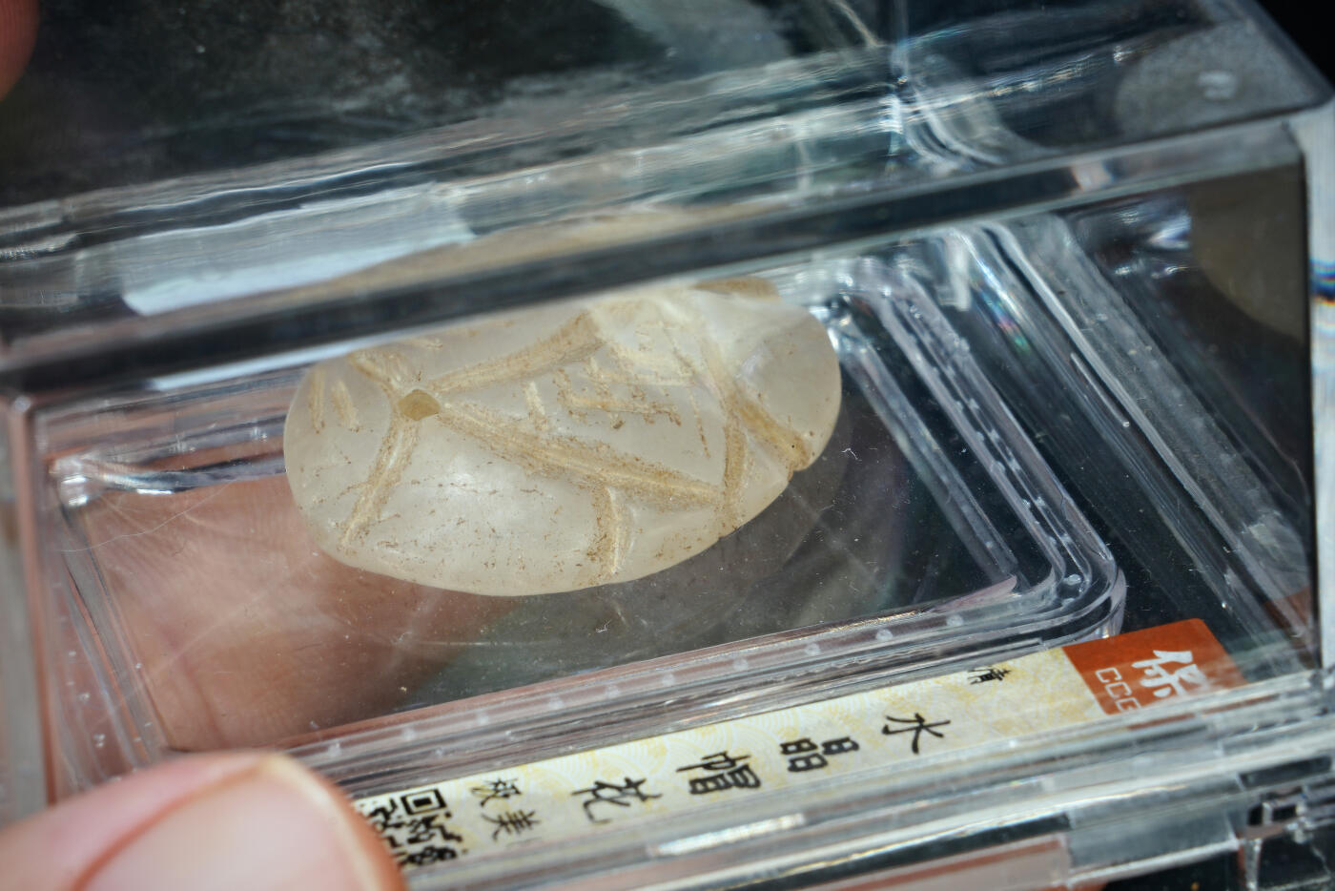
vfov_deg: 8.7
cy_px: 446
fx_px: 5823
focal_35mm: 157
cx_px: 668
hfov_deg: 13.1
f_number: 18
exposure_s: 1/160
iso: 100
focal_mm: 105
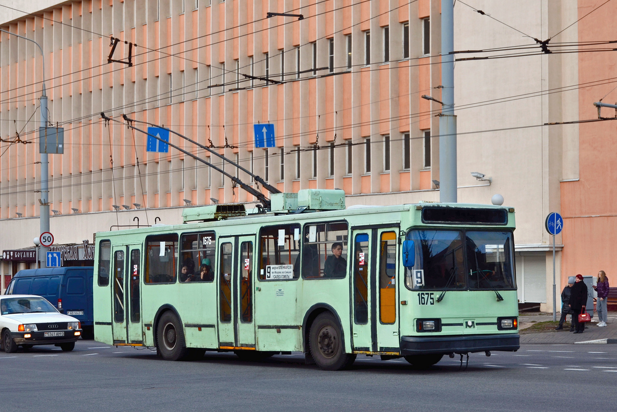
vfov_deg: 16.1
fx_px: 1457
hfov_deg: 23.9
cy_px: 199
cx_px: 287
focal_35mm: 85
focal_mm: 52
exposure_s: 1/250
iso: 125
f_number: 9
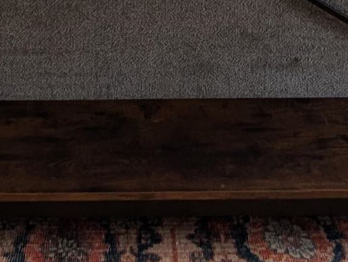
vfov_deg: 17.3
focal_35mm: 67
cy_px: -230
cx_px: 125
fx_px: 675
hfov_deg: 28.8
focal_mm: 2.02
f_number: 1.7
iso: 84
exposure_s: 1/120
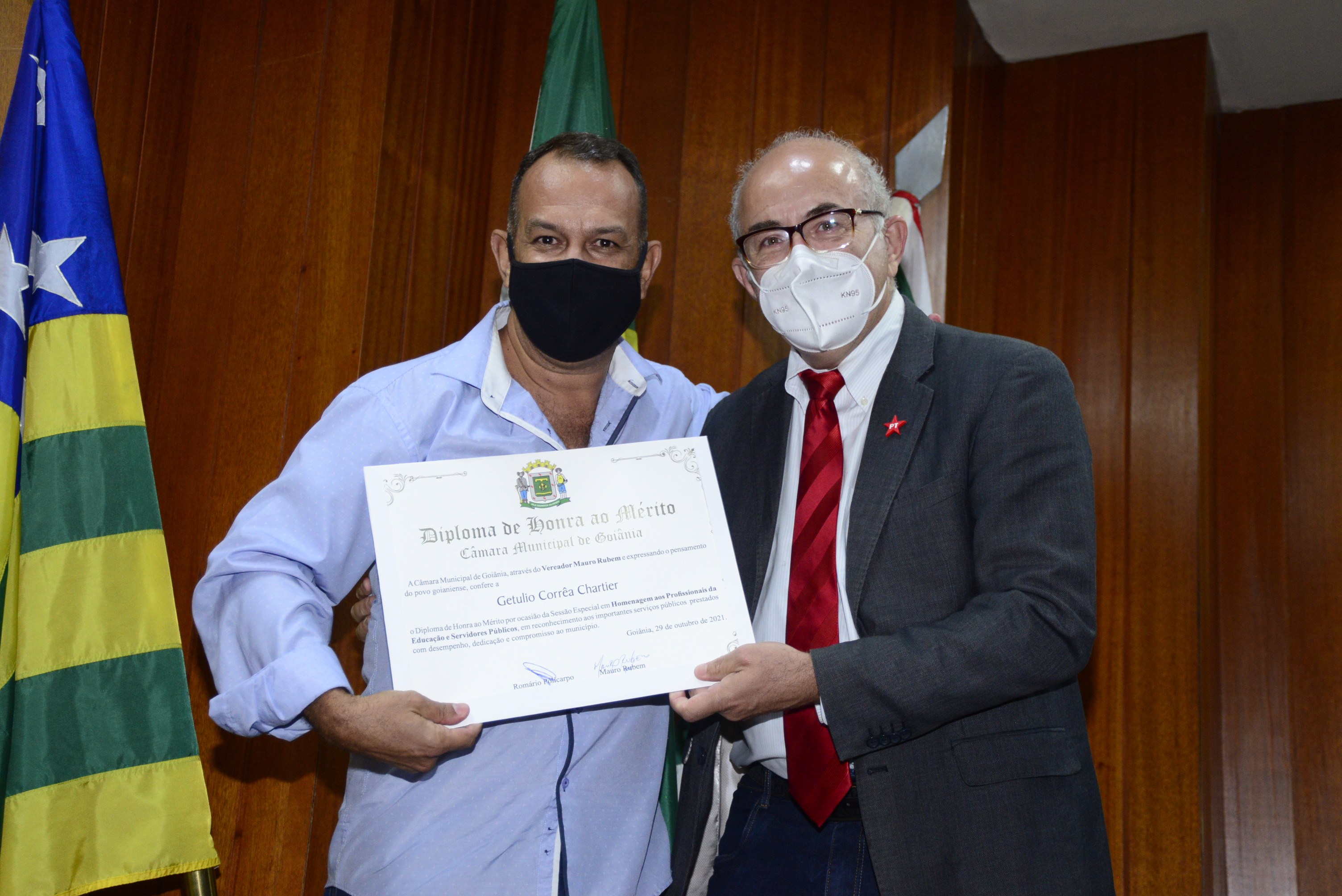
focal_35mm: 55
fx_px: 2051
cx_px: 671
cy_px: 448
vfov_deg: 24.6
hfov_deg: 36.2
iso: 2500
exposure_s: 1/125
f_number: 5
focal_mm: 55
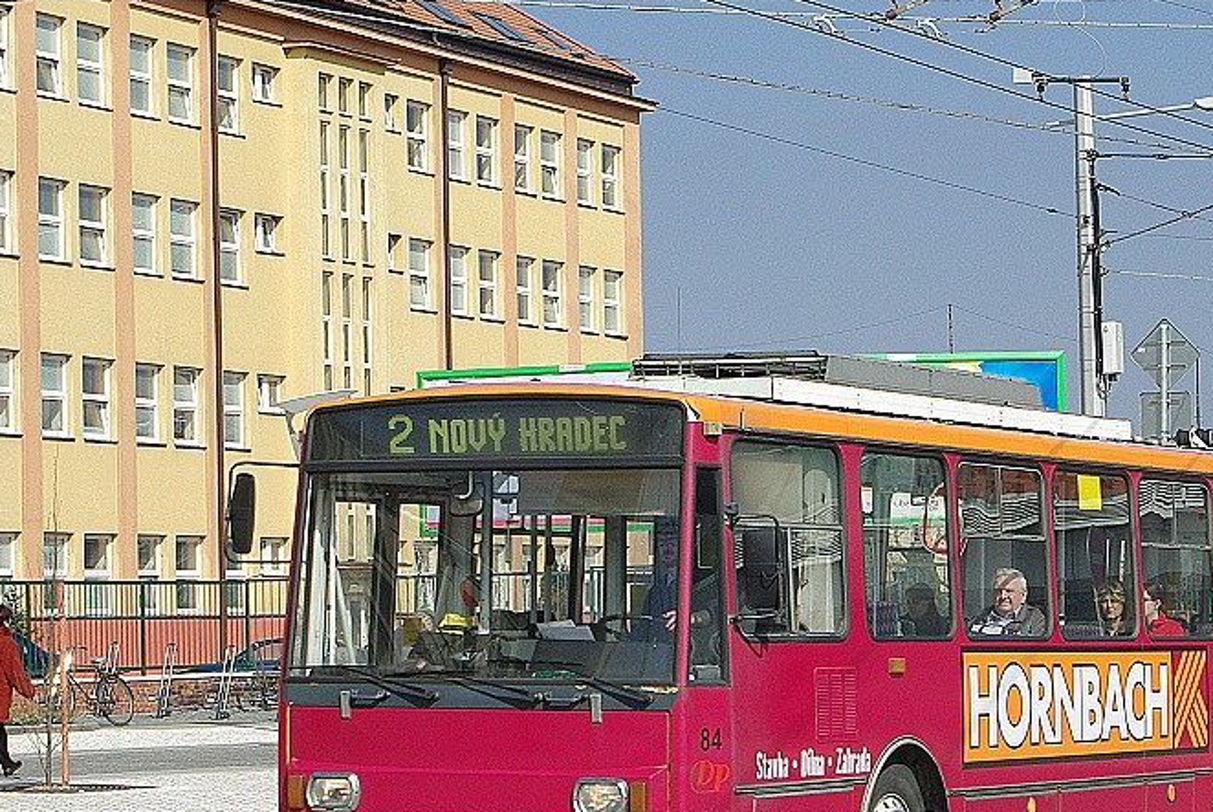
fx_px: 4081
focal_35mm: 121
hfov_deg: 16.9
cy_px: 506
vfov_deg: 11.4
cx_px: 759
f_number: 8
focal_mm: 45
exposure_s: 1/500
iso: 200
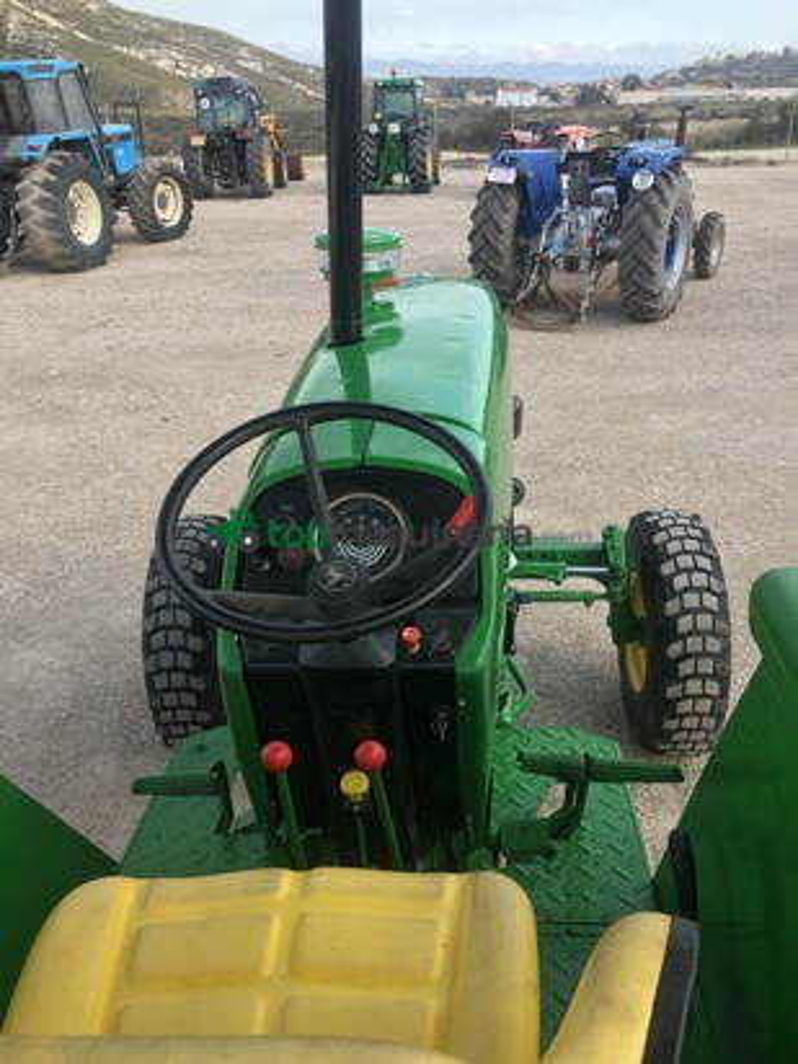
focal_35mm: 29
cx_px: 399
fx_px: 891
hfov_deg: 48.2
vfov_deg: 61.7
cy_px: 532
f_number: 2.2
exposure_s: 1/209
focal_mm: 4.15
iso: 25
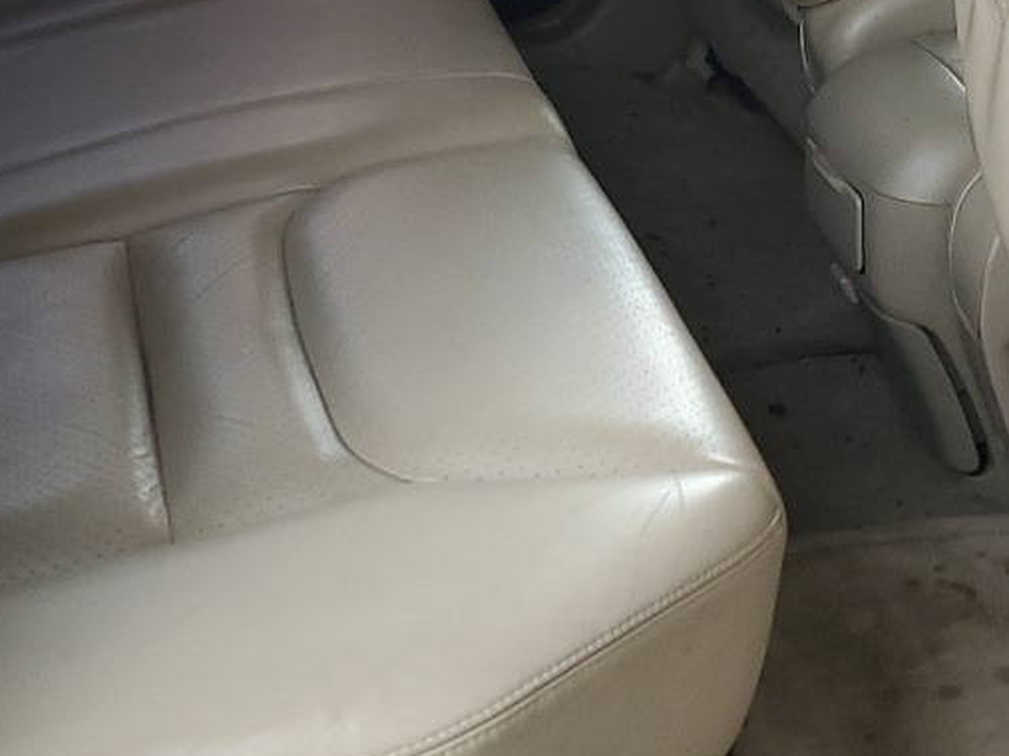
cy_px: -92
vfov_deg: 17.3
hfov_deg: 23.6
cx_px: 273
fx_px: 2390
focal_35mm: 82
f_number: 1.5
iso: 68
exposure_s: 1/120
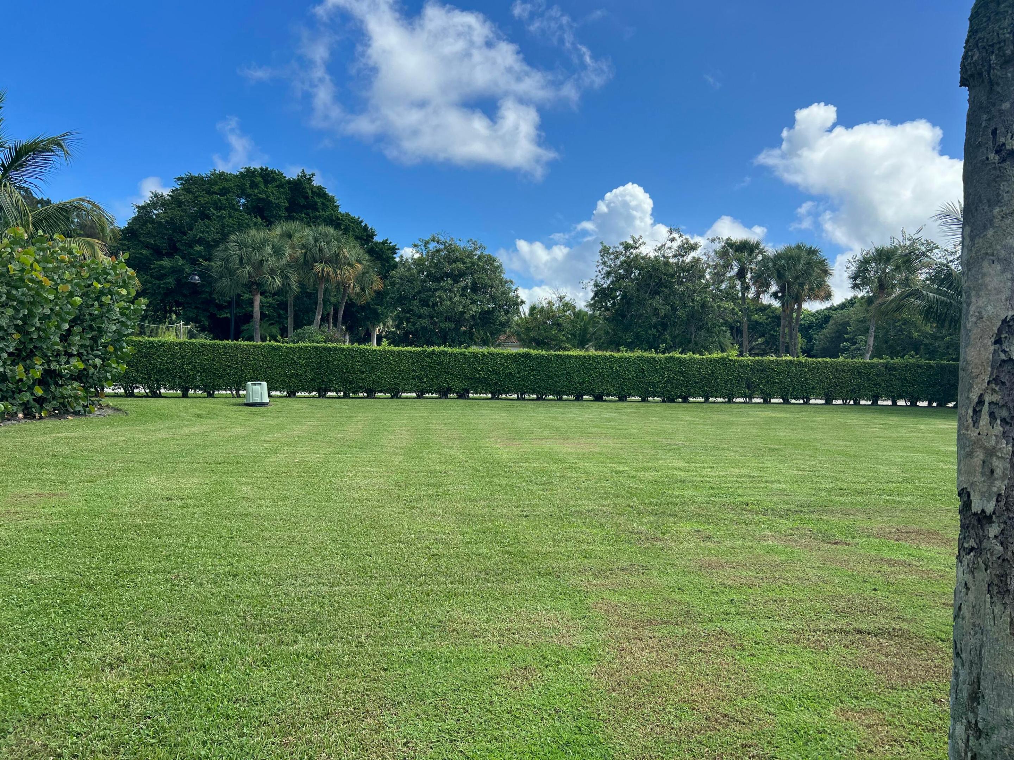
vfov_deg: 53.1
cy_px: 380
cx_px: 507
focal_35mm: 26
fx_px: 762
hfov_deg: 67.3
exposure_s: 1/2994
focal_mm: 5.7
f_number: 1.5
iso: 50
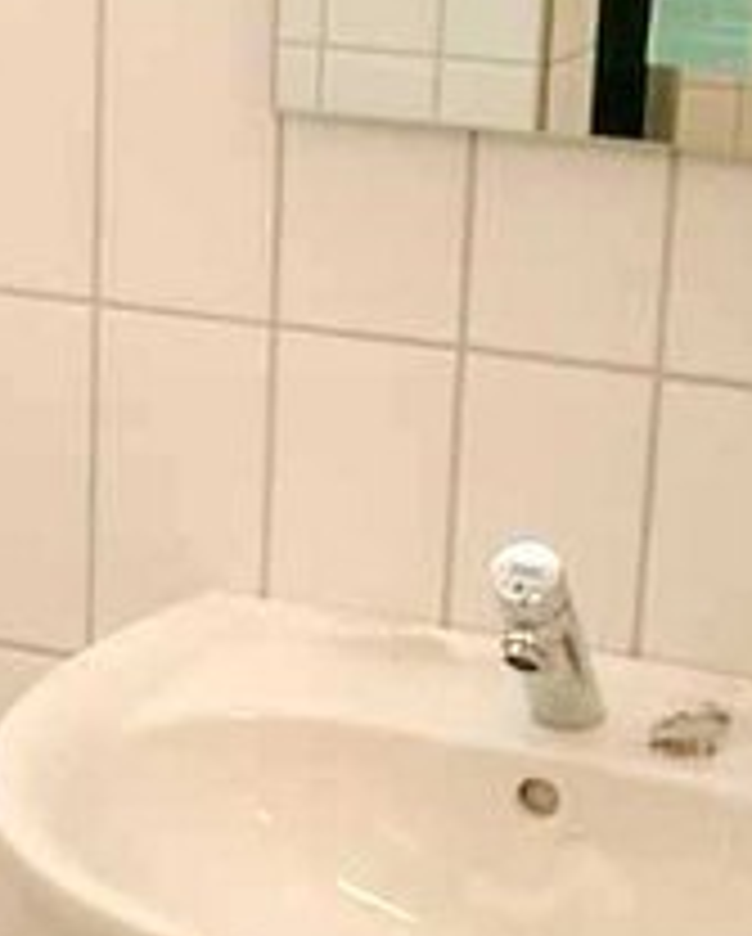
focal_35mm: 104
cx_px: -41
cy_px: 603
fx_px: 2887
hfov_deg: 14.5
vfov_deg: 18.4
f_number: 2.6
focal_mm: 7.6
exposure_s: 1/125
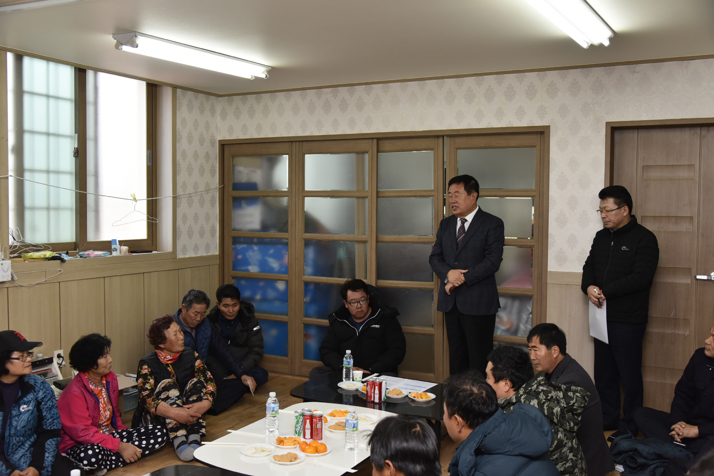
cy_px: 238
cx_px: 357
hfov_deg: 54.4
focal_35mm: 35
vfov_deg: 37.9
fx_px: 694
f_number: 5
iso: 800
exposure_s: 1/125
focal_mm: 35
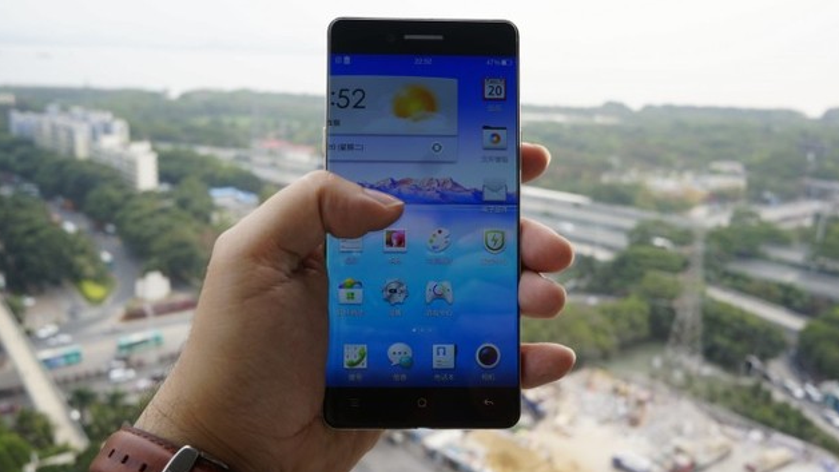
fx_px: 712
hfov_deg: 61.0
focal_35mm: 32
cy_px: 240
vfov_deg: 36.7
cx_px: 421
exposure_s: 1/100
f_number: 7.1
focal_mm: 20
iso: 100
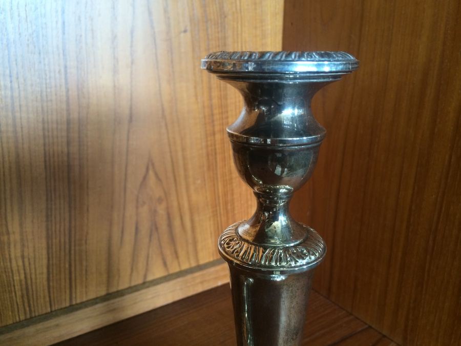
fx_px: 400
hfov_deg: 60.0
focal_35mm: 30
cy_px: 173
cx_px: 230
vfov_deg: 46.8
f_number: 2.2
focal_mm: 4.12
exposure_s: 1/30
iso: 80
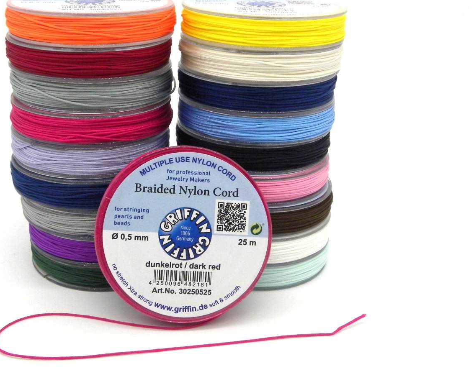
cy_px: 187
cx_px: 190
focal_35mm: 49
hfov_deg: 37.9
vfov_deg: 30.8
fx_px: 688
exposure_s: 1/225
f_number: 5.6
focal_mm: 6.6
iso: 200
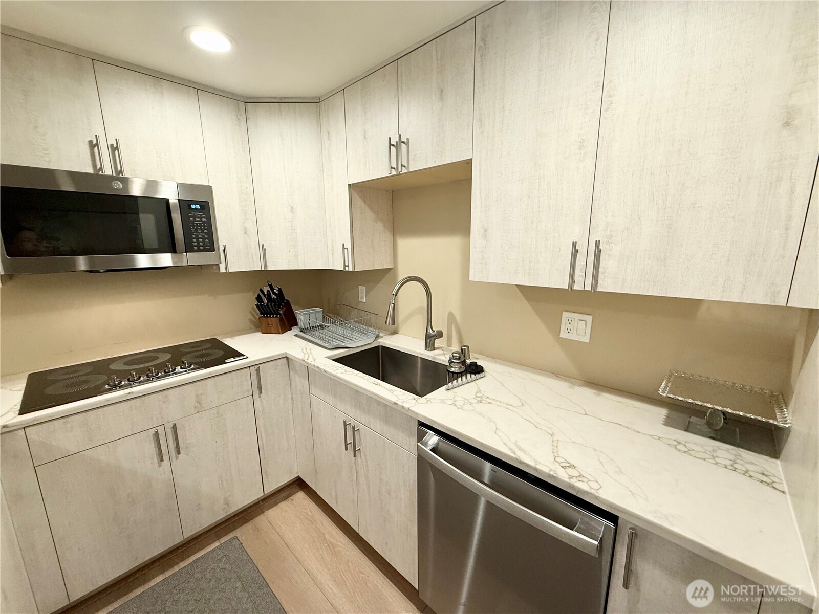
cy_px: 307
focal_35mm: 14
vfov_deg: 85.7
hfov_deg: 102.1
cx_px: 410
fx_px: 331
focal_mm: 2.22
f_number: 2.2
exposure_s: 1/60
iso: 200
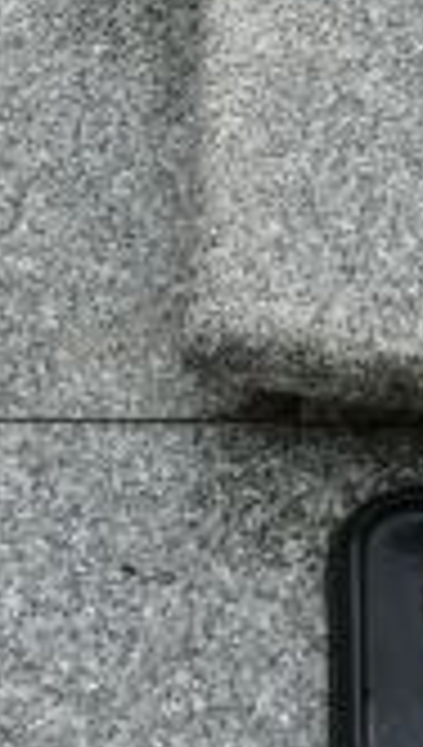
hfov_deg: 11.0
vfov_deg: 18.2
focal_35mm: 110
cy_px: -212
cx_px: 436
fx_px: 2182
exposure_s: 1/125
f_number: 4
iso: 100
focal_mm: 7.4
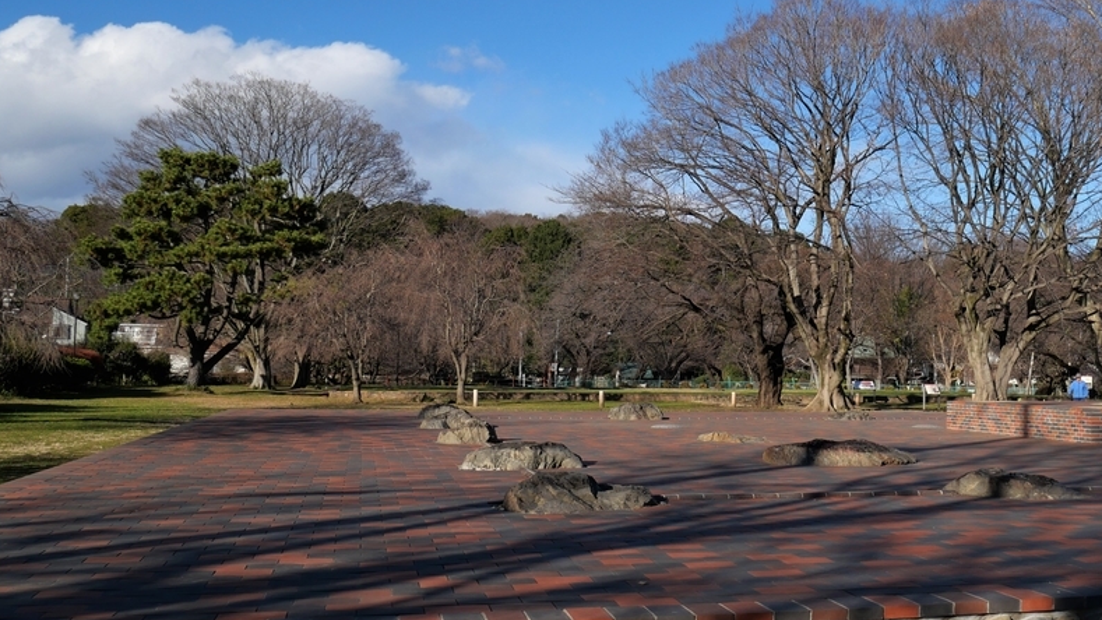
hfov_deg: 46.5
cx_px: 753
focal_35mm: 43
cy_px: 320
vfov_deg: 27.7
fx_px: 1257
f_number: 5.6
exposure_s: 1/250
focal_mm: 13
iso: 200
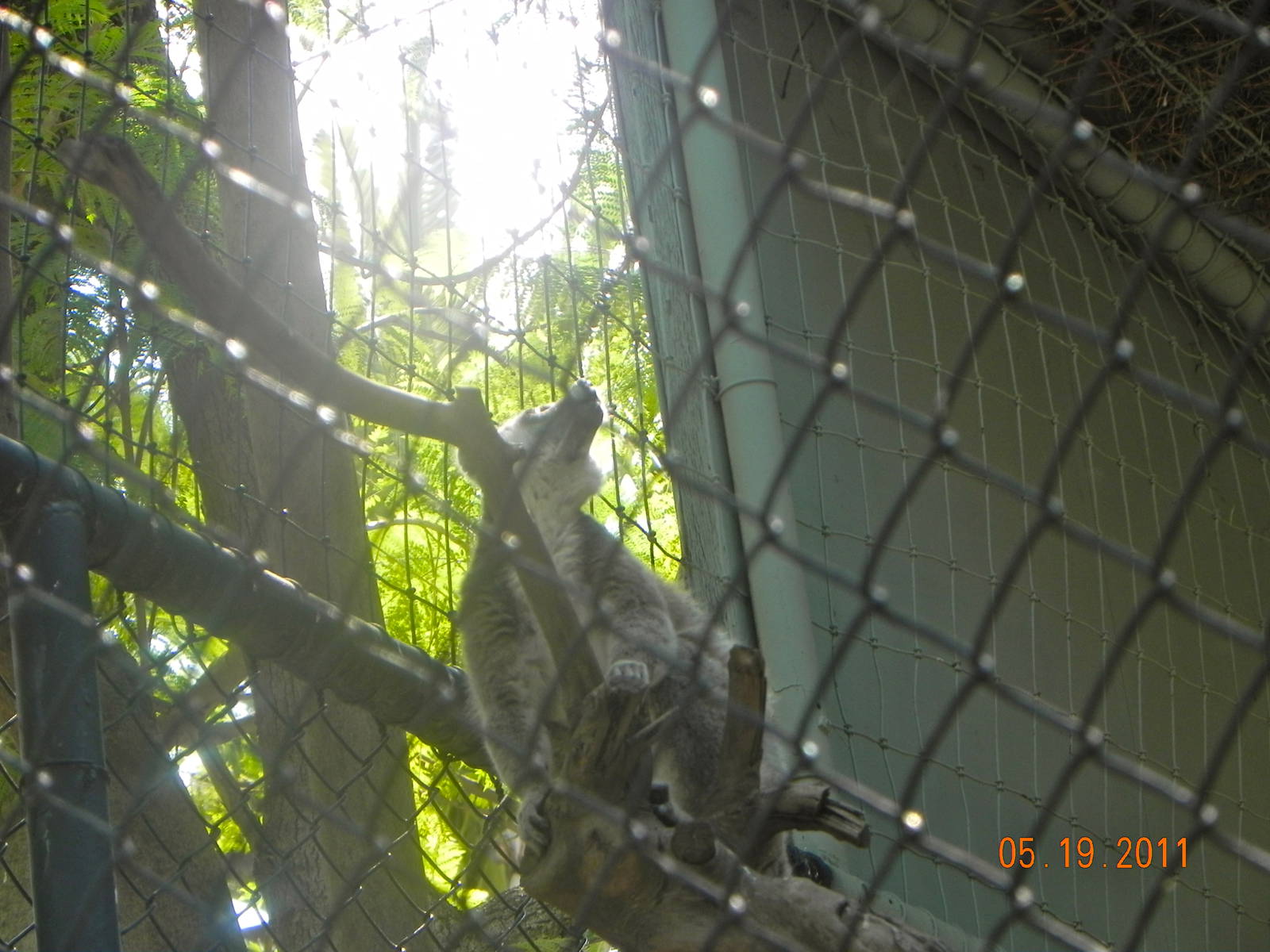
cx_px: 635
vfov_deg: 7.0
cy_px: 476
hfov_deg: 9.3
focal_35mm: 212
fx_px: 7778
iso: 160
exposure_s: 1/146
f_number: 4.5
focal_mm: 37.7
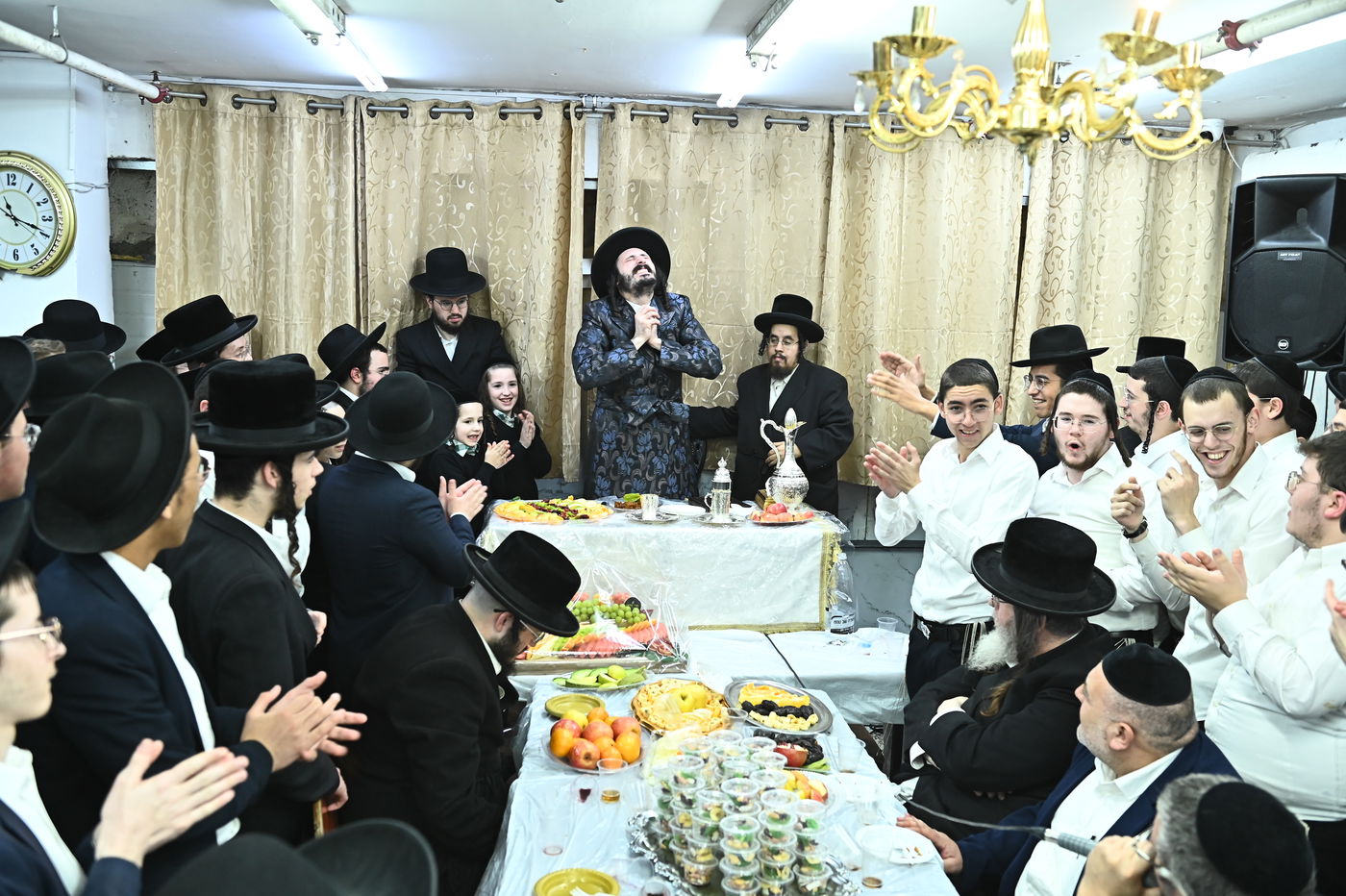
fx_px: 1271
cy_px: 448
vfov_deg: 38.8
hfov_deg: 55.8
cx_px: 673
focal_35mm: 34
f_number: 4
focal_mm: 34
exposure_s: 1/200
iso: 2000
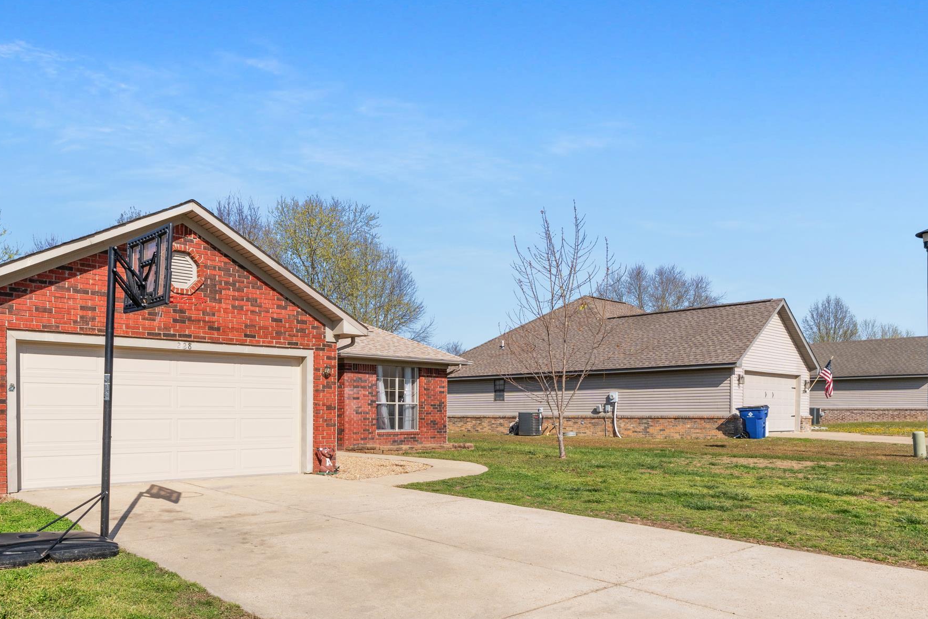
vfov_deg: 45.5
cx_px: 376
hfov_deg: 64.7
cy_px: 411
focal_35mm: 28
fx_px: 725
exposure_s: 1/800
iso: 200
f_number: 9
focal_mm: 13.2
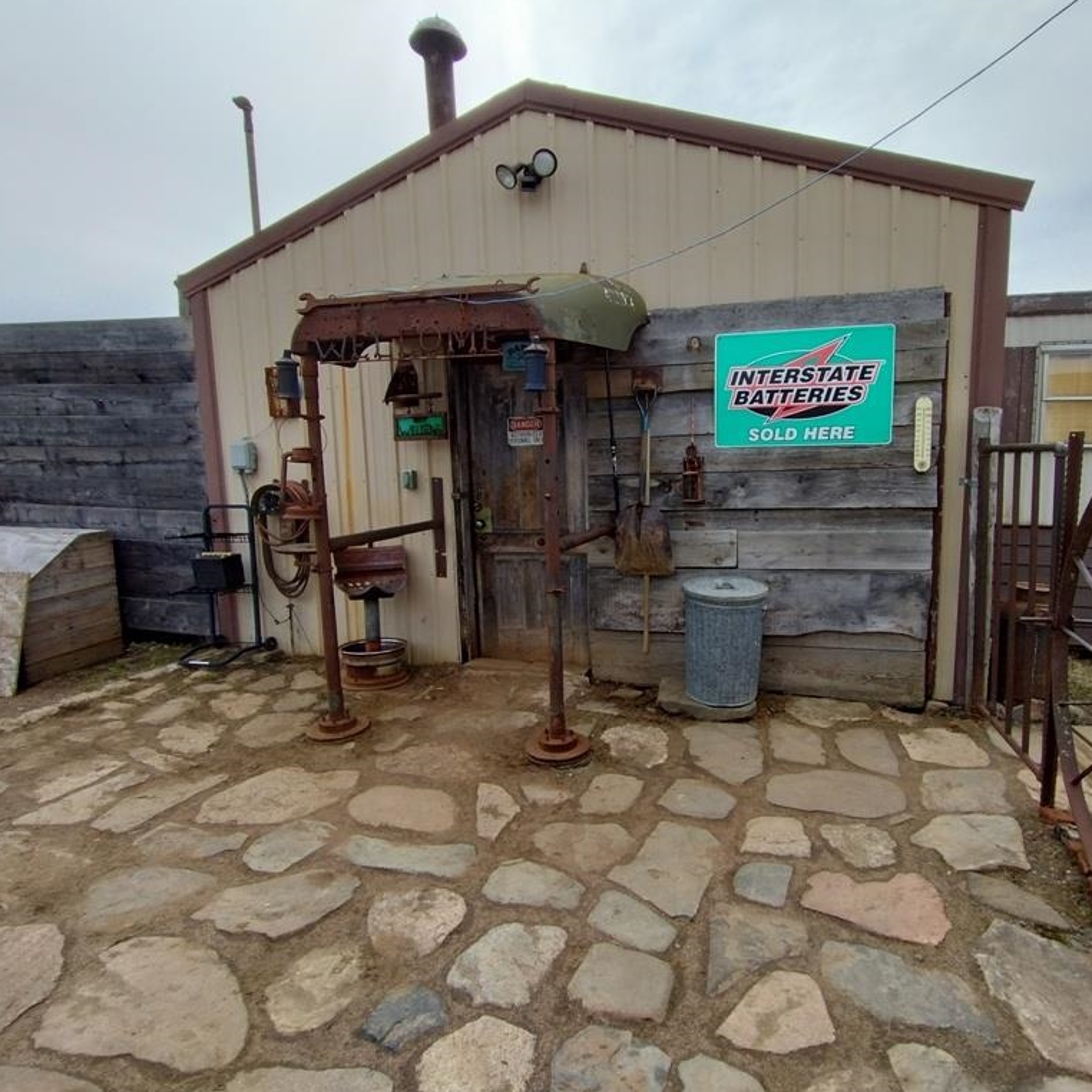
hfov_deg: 77.3
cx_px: 613
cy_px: 545
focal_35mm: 19
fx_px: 678
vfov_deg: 77.7
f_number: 2.2
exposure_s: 1/552
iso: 100
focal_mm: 1.66
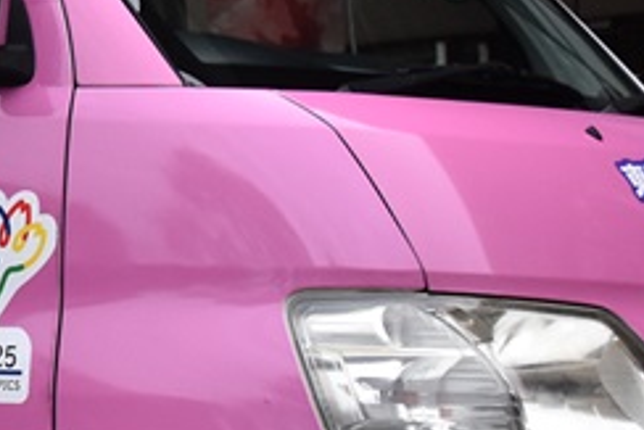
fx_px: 2492
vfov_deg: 9.8
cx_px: -338
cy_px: 87
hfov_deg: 13.8
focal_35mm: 139
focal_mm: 21
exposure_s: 1/1600
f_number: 6.3
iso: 400
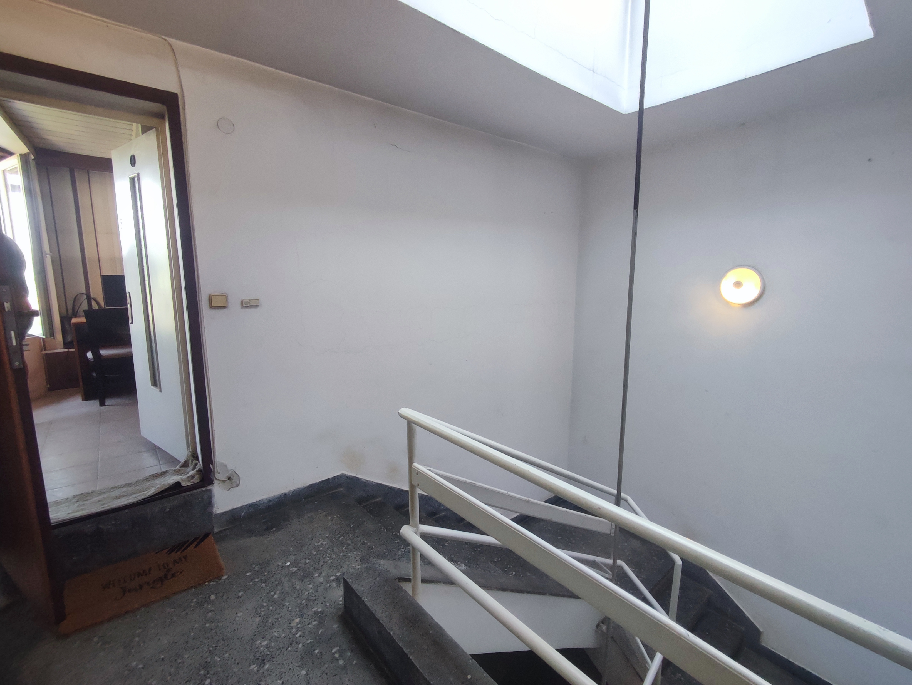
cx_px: 456
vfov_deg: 78.2
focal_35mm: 16
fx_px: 422
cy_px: 342
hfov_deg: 94.5
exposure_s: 1/100
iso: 208
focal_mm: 1.65
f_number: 2.2
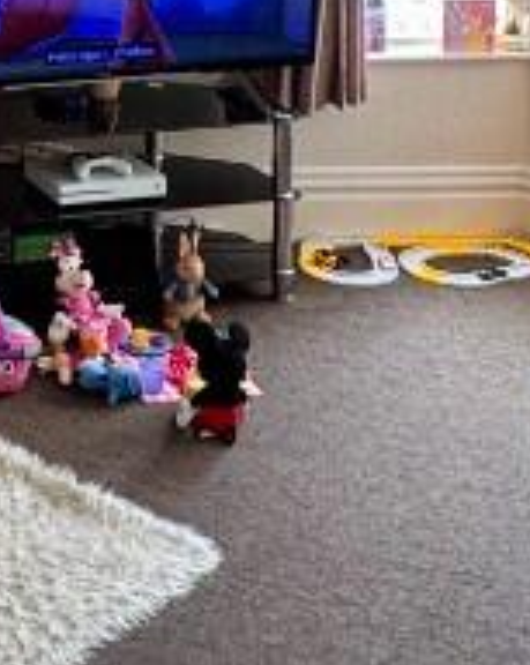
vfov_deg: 23.8
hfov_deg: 18.5
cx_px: -267
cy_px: -132
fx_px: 1435
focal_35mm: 73
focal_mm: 2.22
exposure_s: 1/99
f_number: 2.2
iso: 160
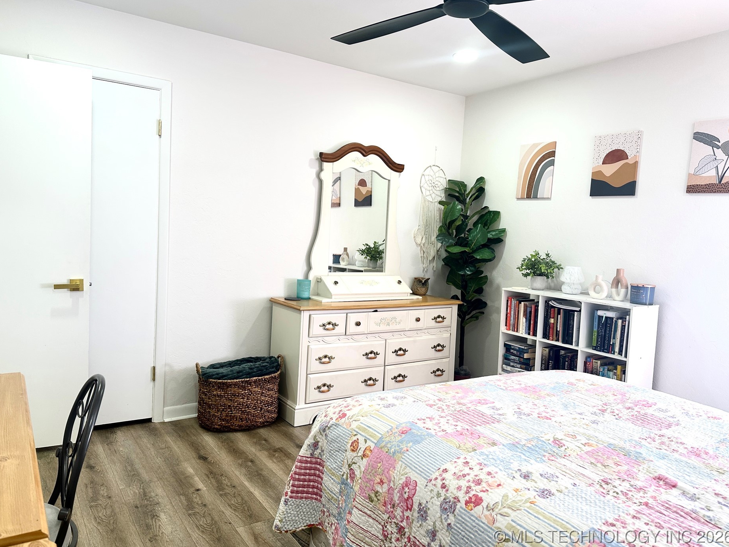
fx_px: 526
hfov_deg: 69.4
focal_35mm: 25
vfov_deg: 54.9
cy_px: 268
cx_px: 356
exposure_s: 1/120
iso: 80
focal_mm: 6.86
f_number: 1.78
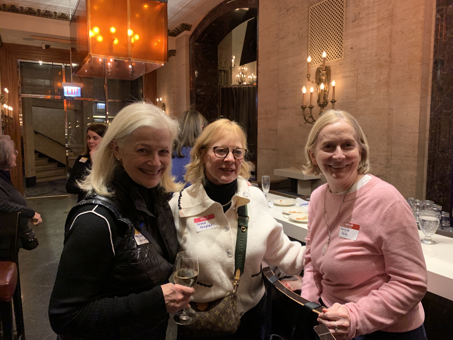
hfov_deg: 67.3
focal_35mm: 26
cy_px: 170
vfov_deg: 53.1
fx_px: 340
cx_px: 226
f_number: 1.8
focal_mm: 4.25
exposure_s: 1/30
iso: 400
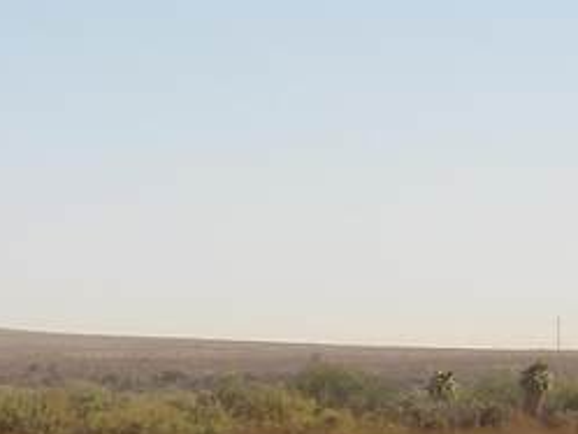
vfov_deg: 6.2
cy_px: 613
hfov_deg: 8.0
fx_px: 3943
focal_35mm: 236
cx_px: -566
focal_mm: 8.2
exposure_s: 1/741
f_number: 3.8
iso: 100
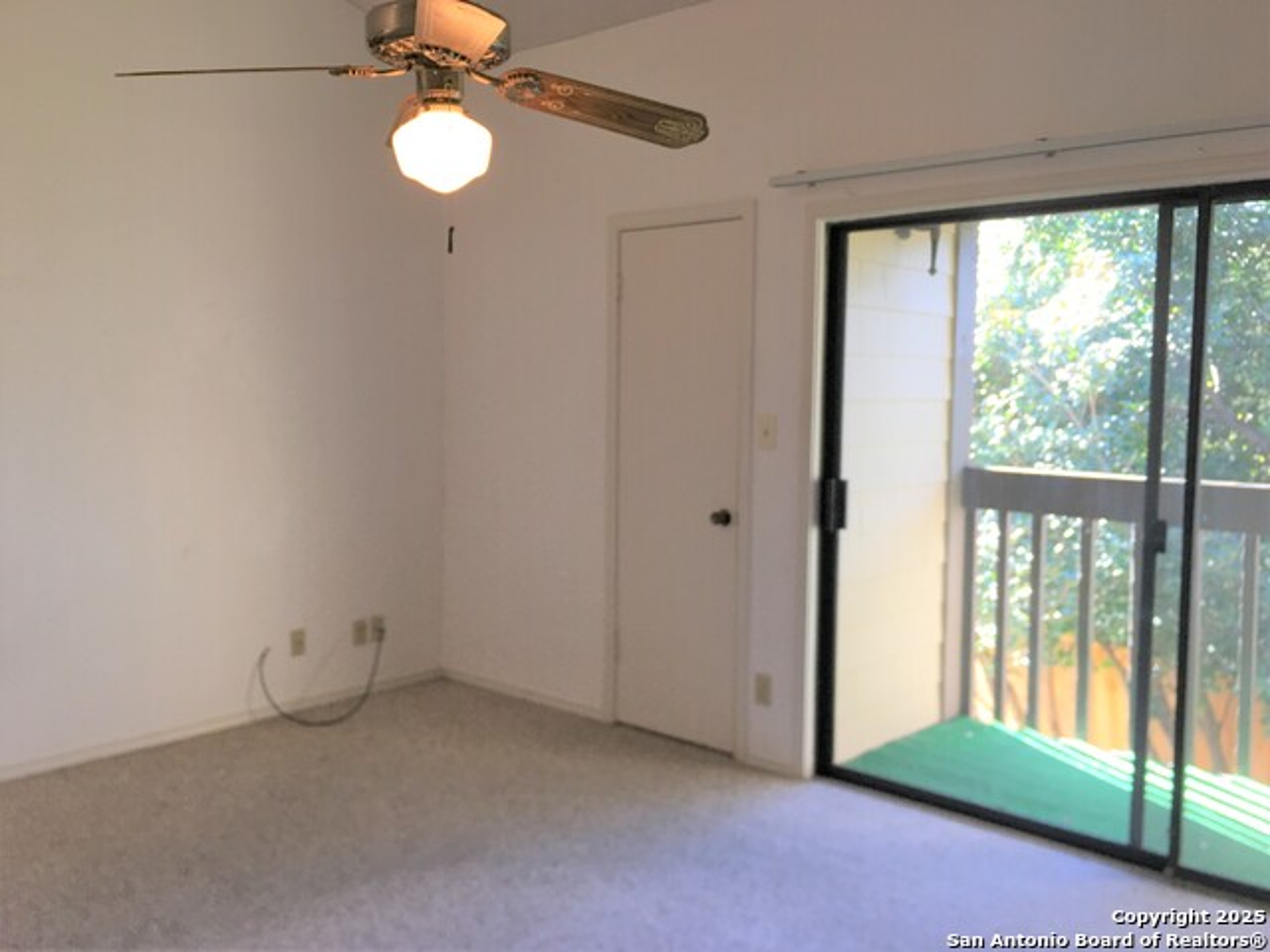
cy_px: 476
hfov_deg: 61.7
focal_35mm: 29
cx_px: 635
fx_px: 1064
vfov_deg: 48.2
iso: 32
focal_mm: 4.15
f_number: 2.2
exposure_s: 1/30
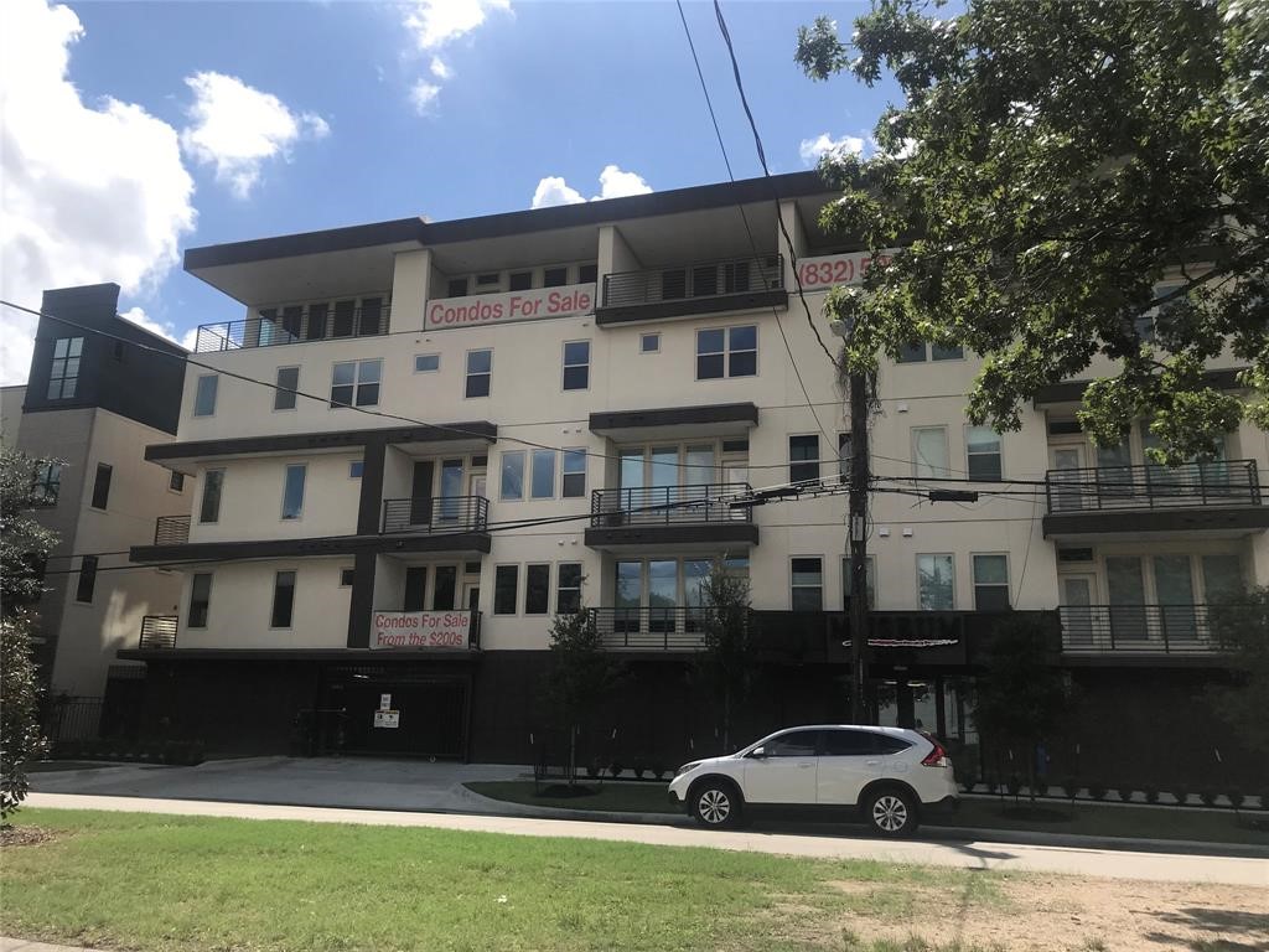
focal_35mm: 28
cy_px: 476
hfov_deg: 63.4
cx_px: 634
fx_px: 1026
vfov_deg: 49.7
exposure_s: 1/2994
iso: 20
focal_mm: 3.99
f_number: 1.8
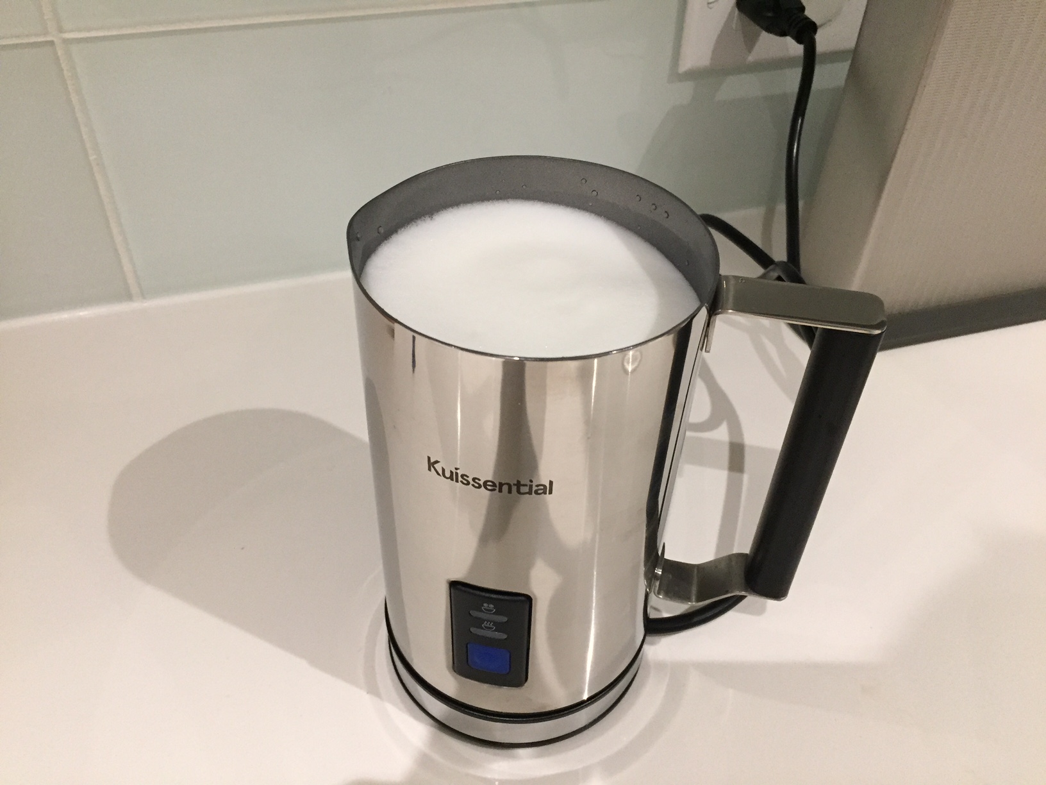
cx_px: 523
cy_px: 392
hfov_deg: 61.7
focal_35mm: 29
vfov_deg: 48.2
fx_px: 876
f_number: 2.2
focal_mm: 4.15
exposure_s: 1/30
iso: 200
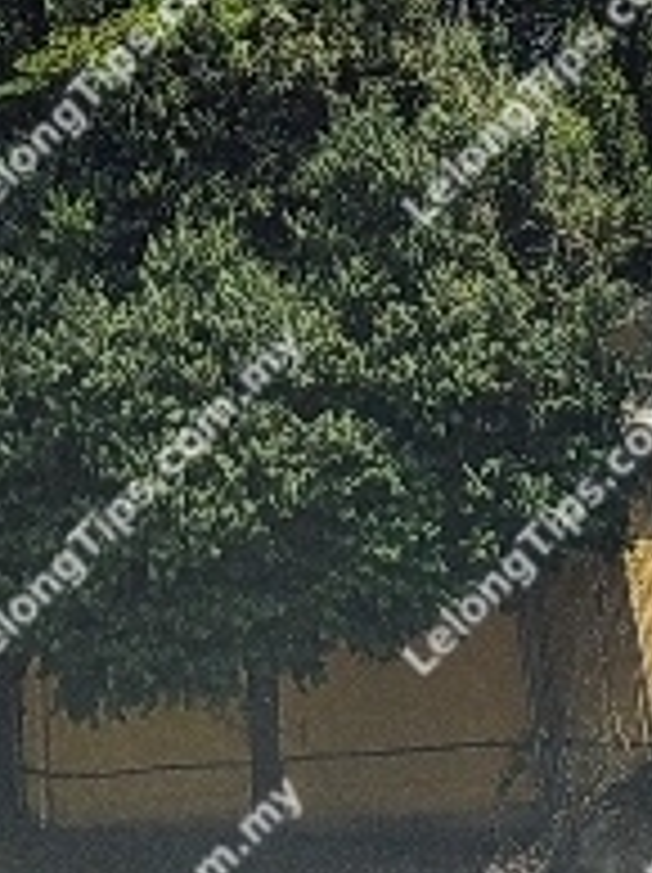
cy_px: -1629
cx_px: -400
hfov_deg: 9.6
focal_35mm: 149
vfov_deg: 10.2
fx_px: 3750
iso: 50
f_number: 1.9
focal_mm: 6.04
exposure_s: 1/1308
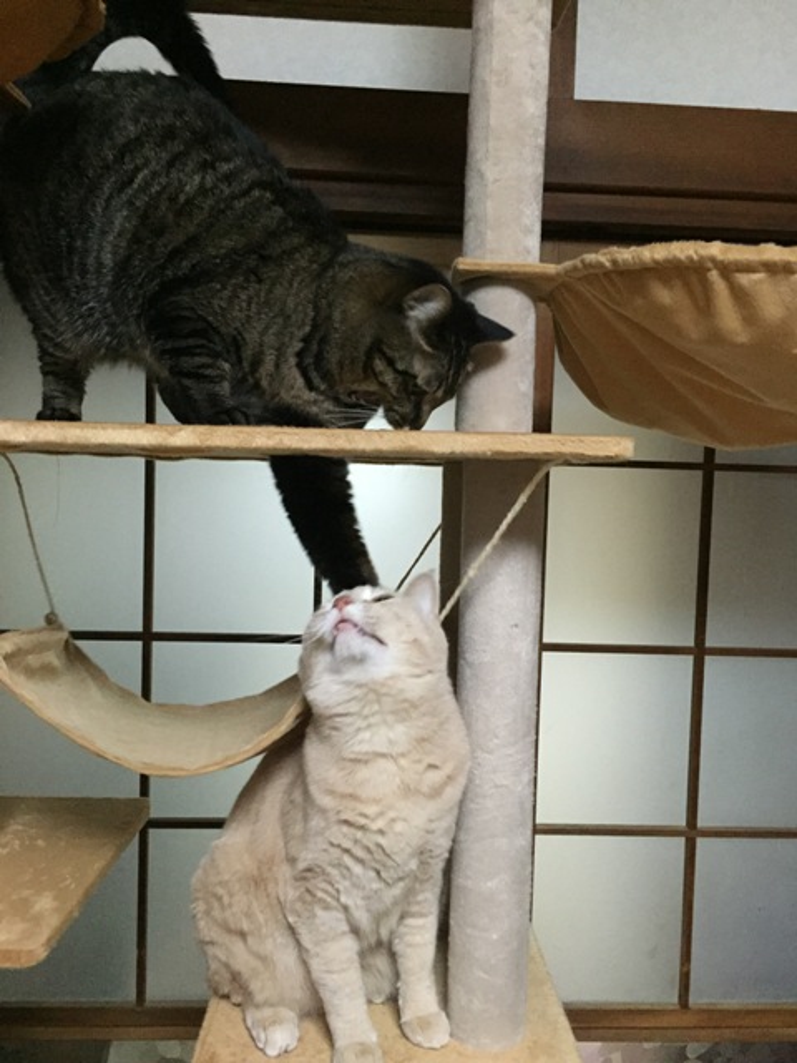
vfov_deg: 61.7
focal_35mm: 29
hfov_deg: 48.2
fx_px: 890
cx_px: 398
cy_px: 532
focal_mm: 4.15
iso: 400
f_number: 2.2
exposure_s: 1/15
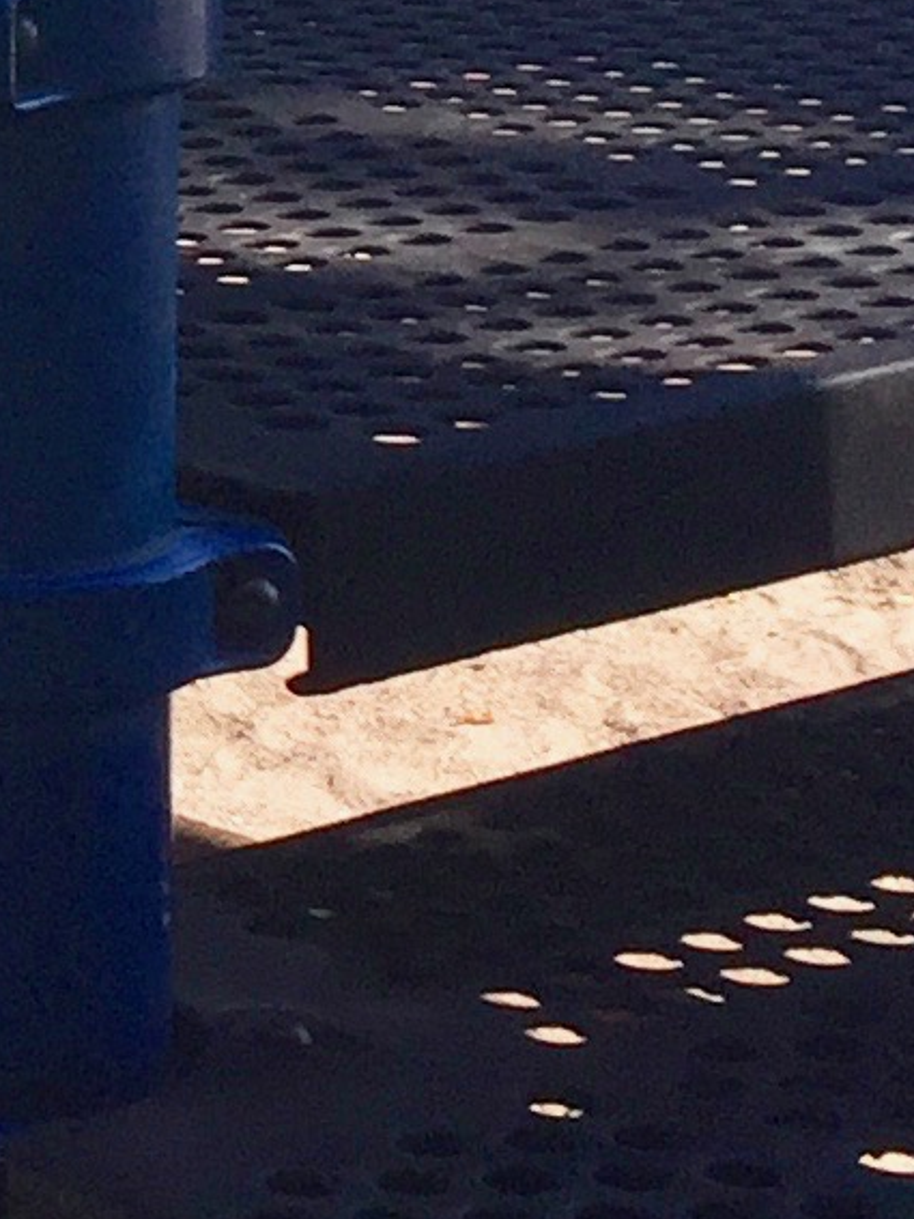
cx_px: -1280
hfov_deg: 8.2
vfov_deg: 11.5
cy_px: -458
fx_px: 5881
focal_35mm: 167
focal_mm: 4.15
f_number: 2.2
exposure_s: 1/1068
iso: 32
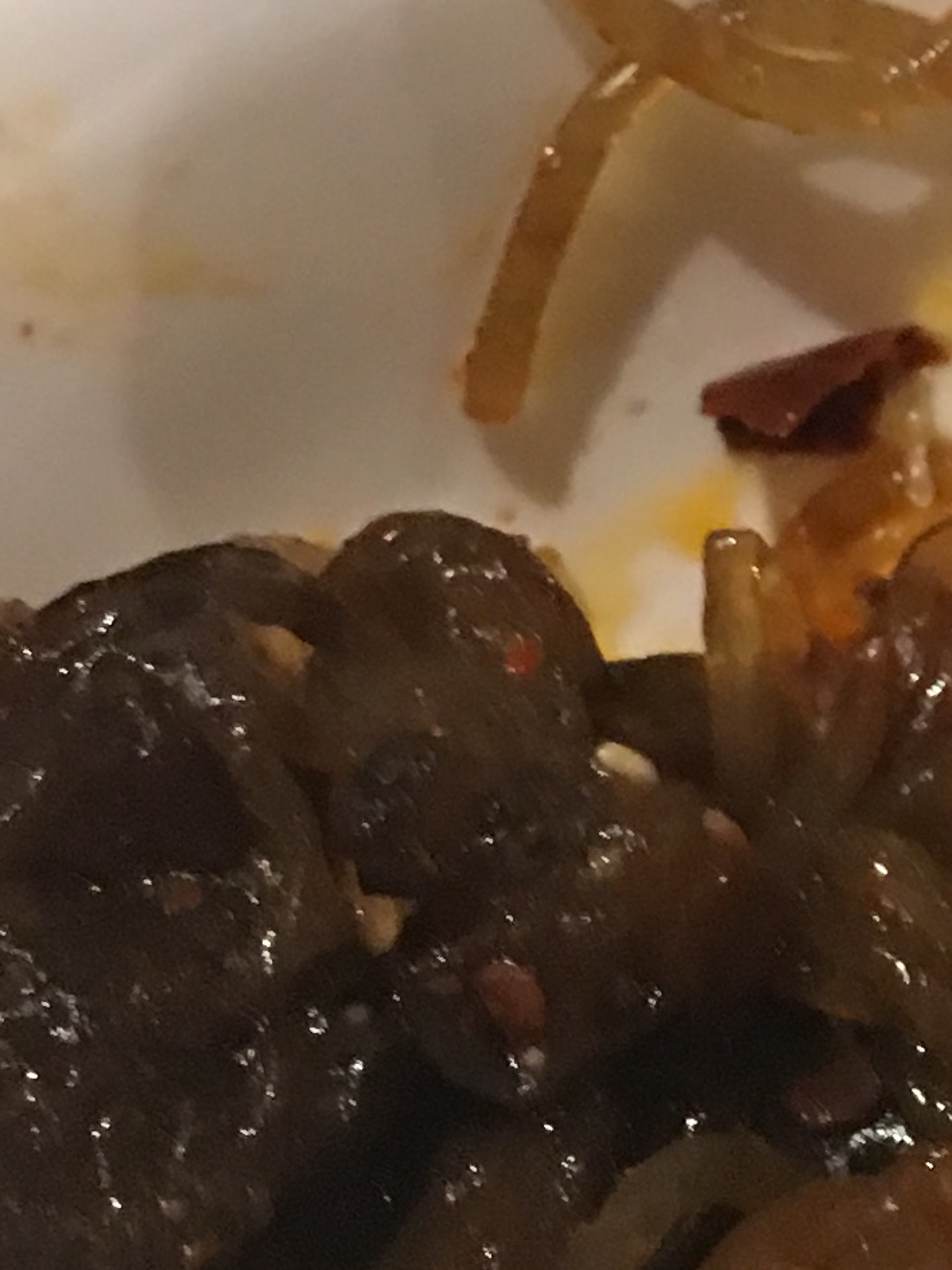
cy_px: -599
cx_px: 1524
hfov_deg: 11.4
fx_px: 4548
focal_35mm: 124
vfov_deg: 14.8
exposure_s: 1/15
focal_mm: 4.15
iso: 100
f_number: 2.2
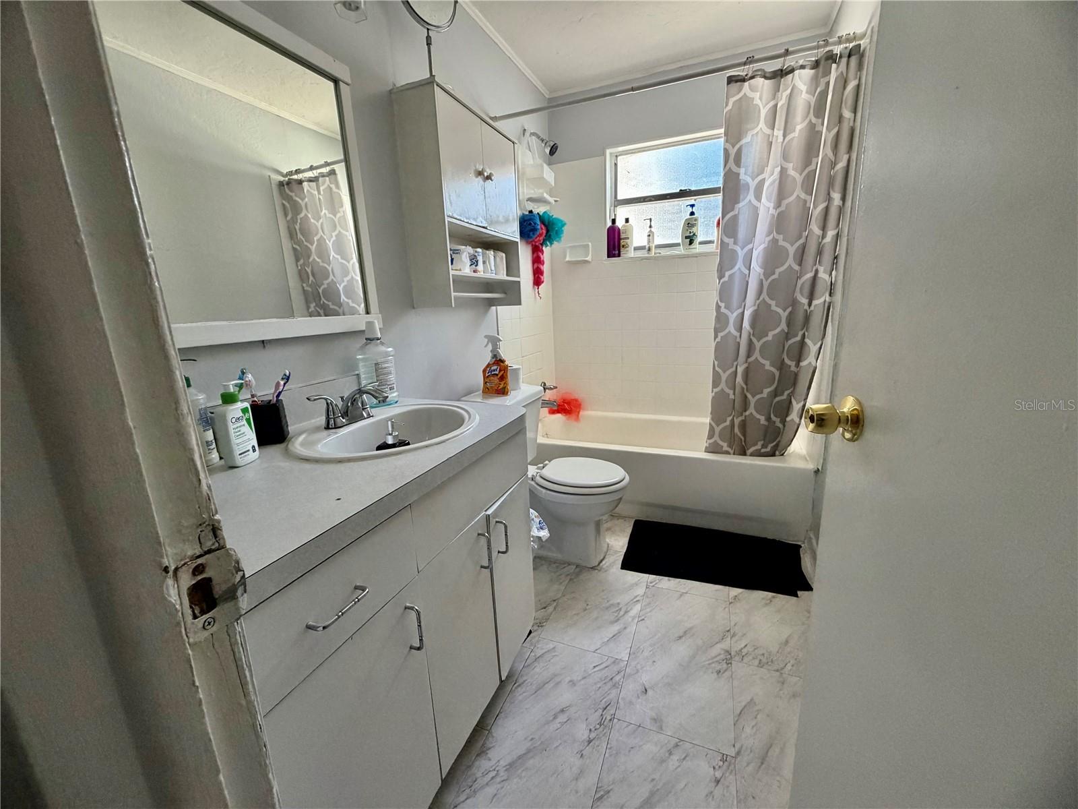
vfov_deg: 85.7
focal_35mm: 14
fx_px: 436
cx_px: 539
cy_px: 404
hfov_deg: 102.1
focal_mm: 2.22
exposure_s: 1/92
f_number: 2.2
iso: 320
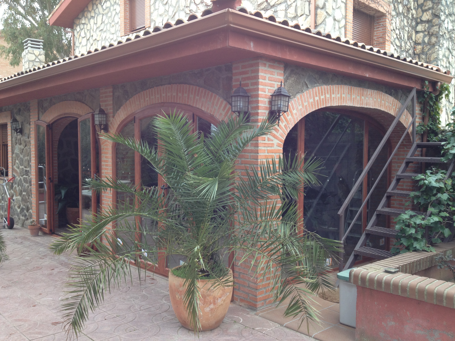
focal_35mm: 35
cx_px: 228
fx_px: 460
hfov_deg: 52.6
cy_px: 170
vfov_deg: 40.7
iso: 64
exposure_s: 1/60
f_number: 2.4
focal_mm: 4.28
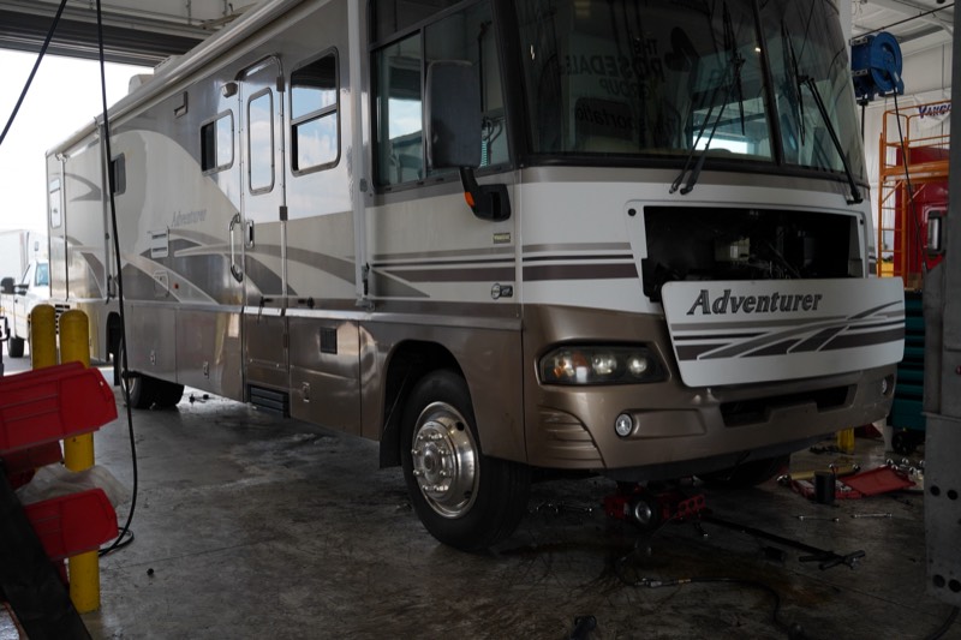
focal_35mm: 32
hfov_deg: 58.7
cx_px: 480
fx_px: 854
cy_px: 320
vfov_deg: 41.1
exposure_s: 1/500
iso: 500
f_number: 5.6
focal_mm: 32
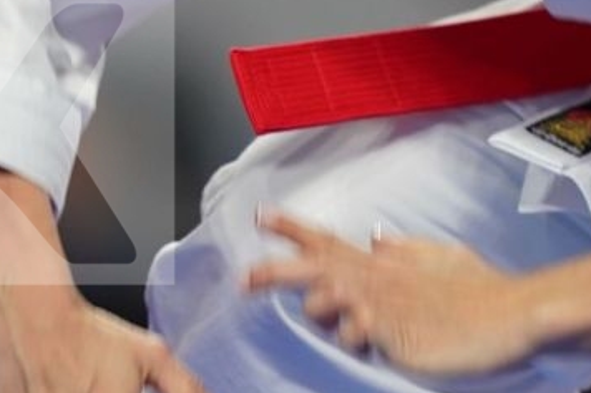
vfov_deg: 0.7
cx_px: 583
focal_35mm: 2025
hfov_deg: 1.0
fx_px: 33227
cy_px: 134
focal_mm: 400
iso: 800
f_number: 2.8
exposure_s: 1/500
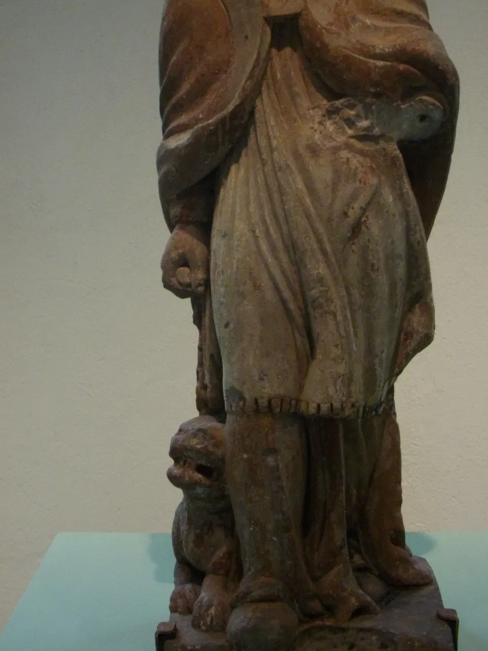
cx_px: 267
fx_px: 1146
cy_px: 208
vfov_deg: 31.4
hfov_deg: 24.0
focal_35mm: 61
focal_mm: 6.2
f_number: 2.8
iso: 200
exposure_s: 1/60
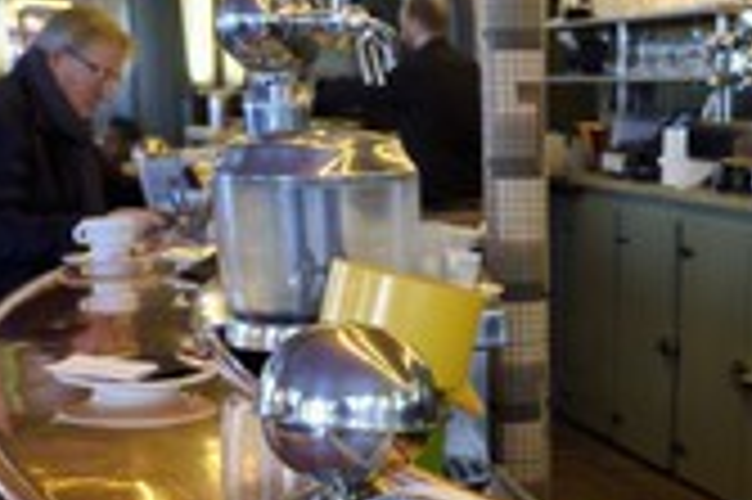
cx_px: 621
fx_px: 1523
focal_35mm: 73
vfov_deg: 18.4
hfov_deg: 27.1
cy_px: 410
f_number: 7.1
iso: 800
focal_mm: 29
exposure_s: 1/25
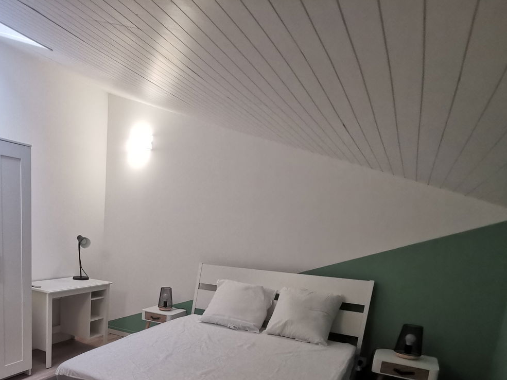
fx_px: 381
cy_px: 306
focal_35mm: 26
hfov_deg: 62.2
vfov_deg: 49.8
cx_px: 108
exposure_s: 1/60
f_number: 2.2
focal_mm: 2.35
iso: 320
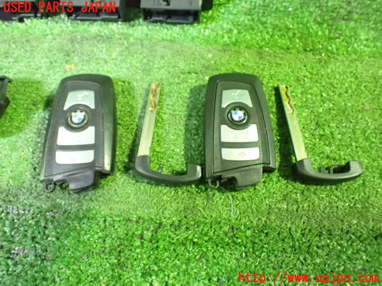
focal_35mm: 30
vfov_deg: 46.8
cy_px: 143
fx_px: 331
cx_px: 191
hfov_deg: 60.0
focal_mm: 5.4
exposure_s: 1/30
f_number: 2.3
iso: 1600
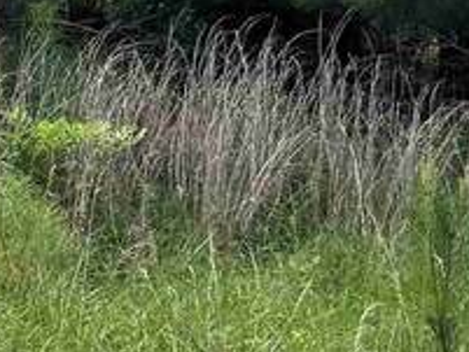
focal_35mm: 153
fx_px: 2074
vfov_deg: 9.6
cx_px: -478
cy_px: -9
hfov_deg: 11.6
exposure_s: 1/1980
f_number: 1.78
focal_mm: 6.76
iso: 80
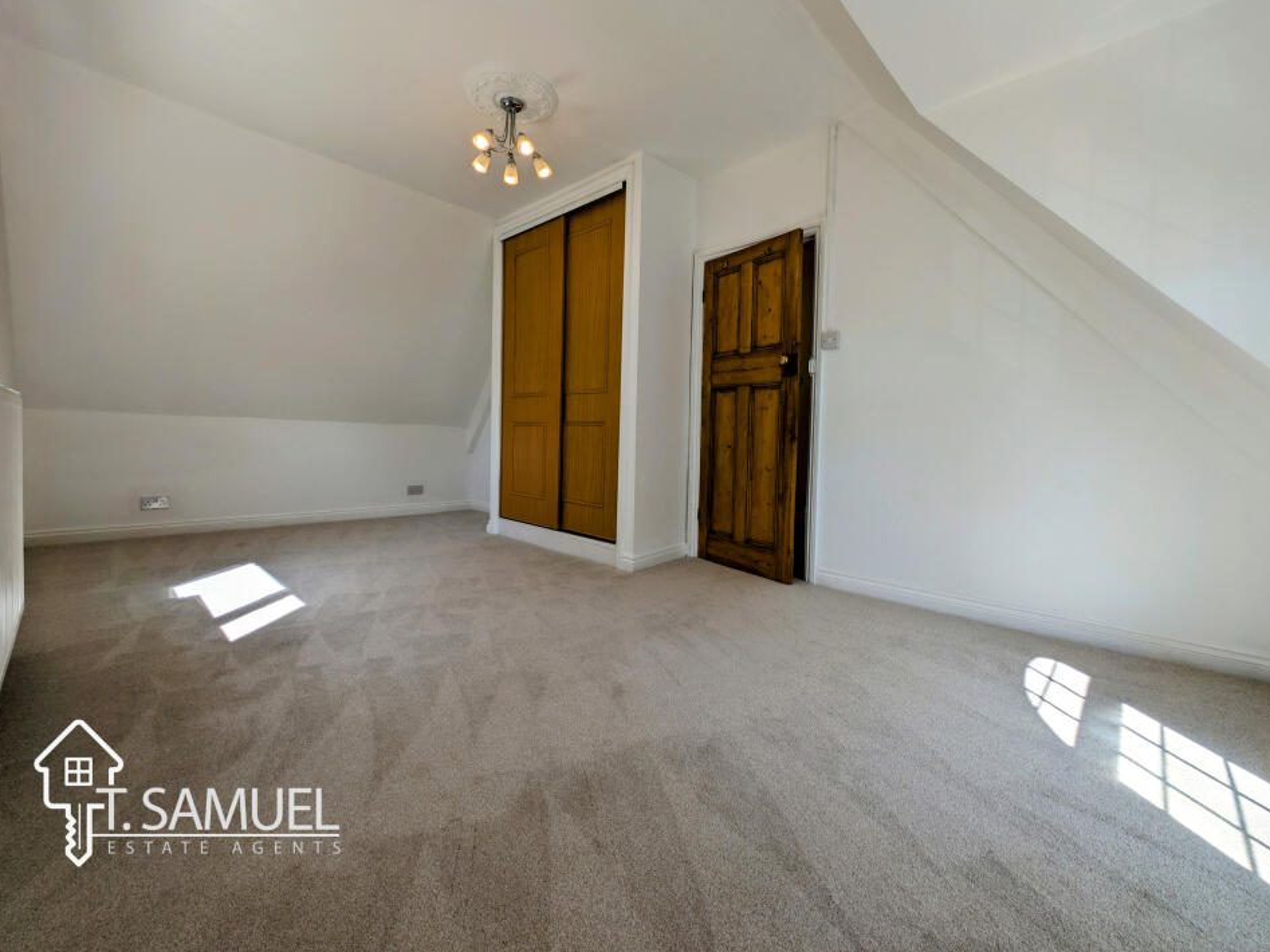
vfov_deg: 89.8
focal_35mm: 13
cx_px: 645
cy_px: 450
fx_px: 477
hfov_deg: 106.2
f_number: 1.95
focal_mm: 2.23
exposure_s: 1/621
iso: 38
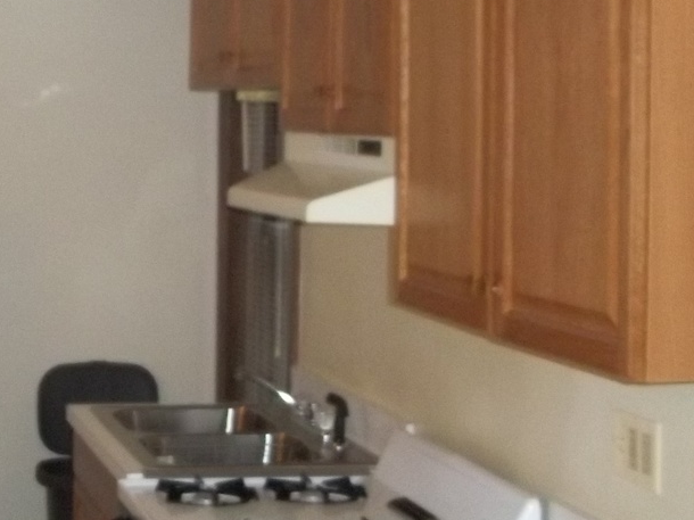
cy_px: 197
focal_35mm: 85
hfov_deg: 21.9
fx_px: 1703
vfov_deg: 17.3
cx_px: -43
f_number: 3.1
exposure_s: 1/30
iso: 320
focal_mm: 6.5
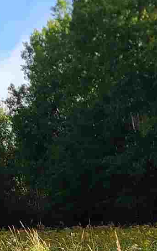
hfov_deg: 8.5
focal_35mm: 154
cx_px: 52
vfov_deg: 13.0
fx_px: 1054
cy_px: 342
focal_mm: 5.4
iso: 40
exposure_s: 1/1160
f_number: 1.8
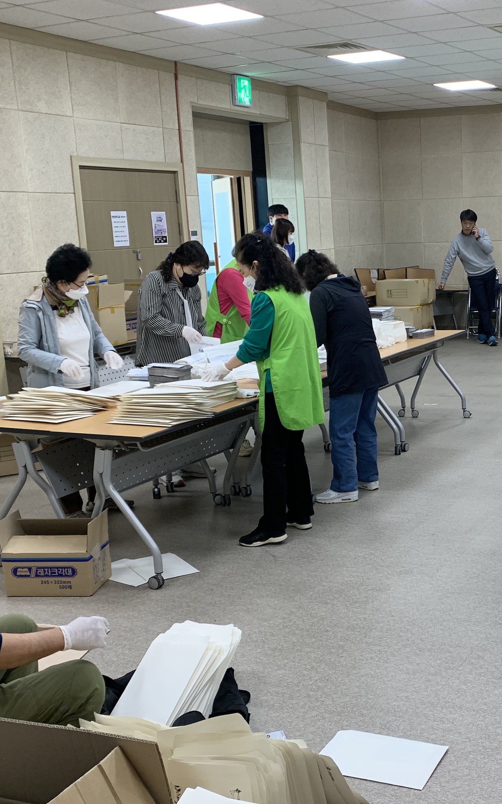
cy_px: 467
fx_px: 985
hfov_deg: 27.7
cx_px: 442
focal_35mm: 45
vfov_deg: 44.2
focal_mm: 4.25
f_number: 1.8
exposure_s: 1/120
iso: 80
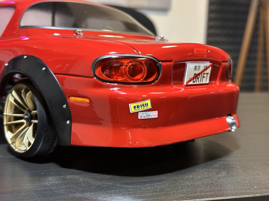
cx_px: 134
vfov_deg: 30.3
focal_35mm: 48
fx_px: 373
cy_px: 100
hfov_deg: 39.7
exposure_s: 1/33
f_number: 1.78
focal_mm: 6.86
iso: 400
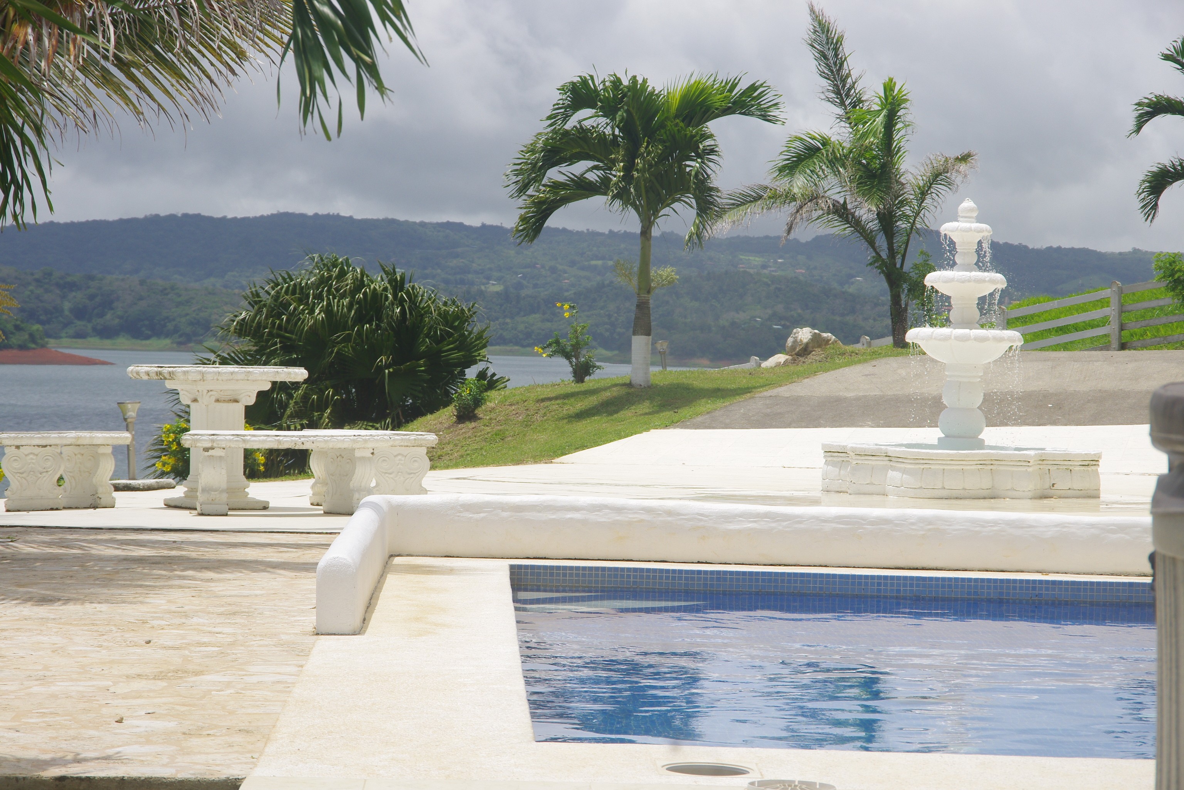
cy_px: 395
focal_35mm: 102
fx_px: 3354
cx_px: 592
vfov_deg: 13.4
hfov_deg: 20.0
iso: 200
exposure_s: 1/640
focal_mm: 68
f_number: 10
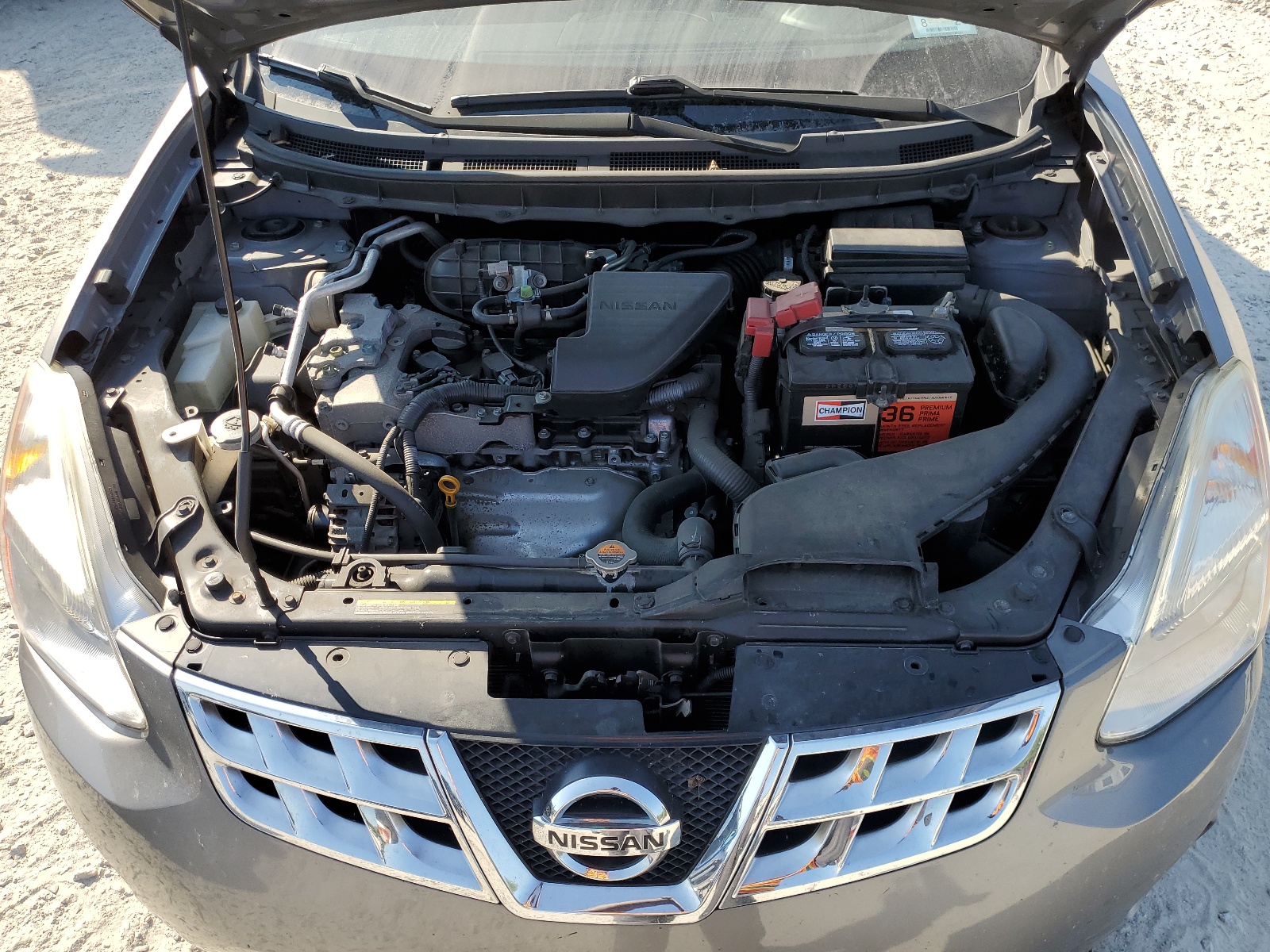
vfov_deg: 53.1
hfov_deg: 67.3
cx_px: 635
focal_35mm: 26
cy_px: 476
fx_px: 954
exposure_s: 1/1250
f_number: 1.5
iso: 50
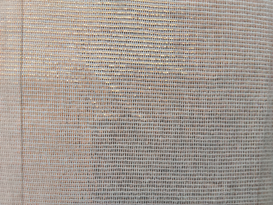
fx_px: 205
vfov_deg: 53.1
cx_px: 136
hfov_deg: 67.3
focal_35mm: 26
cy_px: 102
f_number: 2
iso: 125
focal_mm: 2.78
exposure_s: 1/50
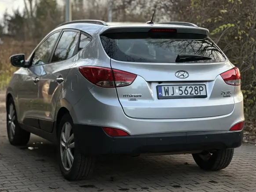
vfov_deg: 17.6
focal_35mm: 84
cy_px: 104
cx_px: 120
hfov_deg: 23.3
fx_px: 621
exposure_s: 1/121
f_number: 2.8
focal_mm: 9
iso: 50
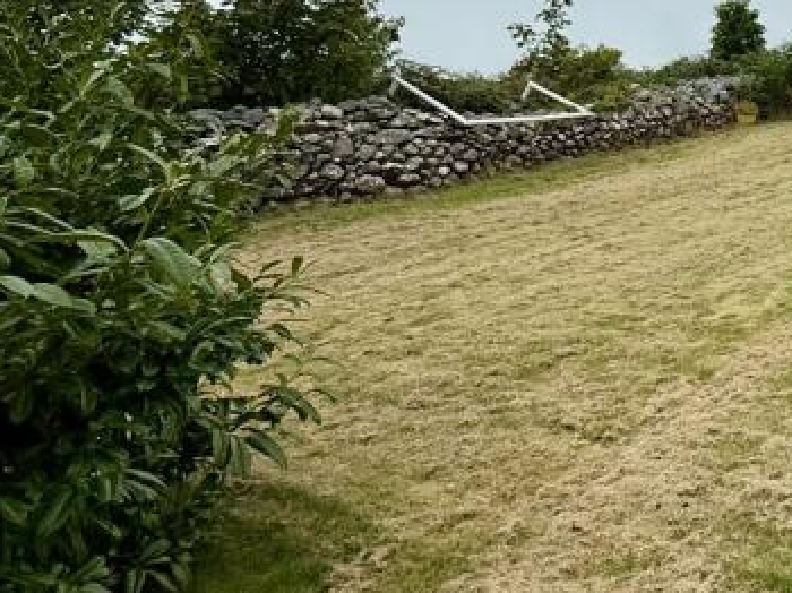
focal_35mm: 41
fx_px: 937
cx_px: 930
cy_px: 29
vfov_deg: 32.8
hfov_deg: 36.4
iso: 50
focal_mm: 2.22
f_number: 2.2
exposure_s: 1/2841
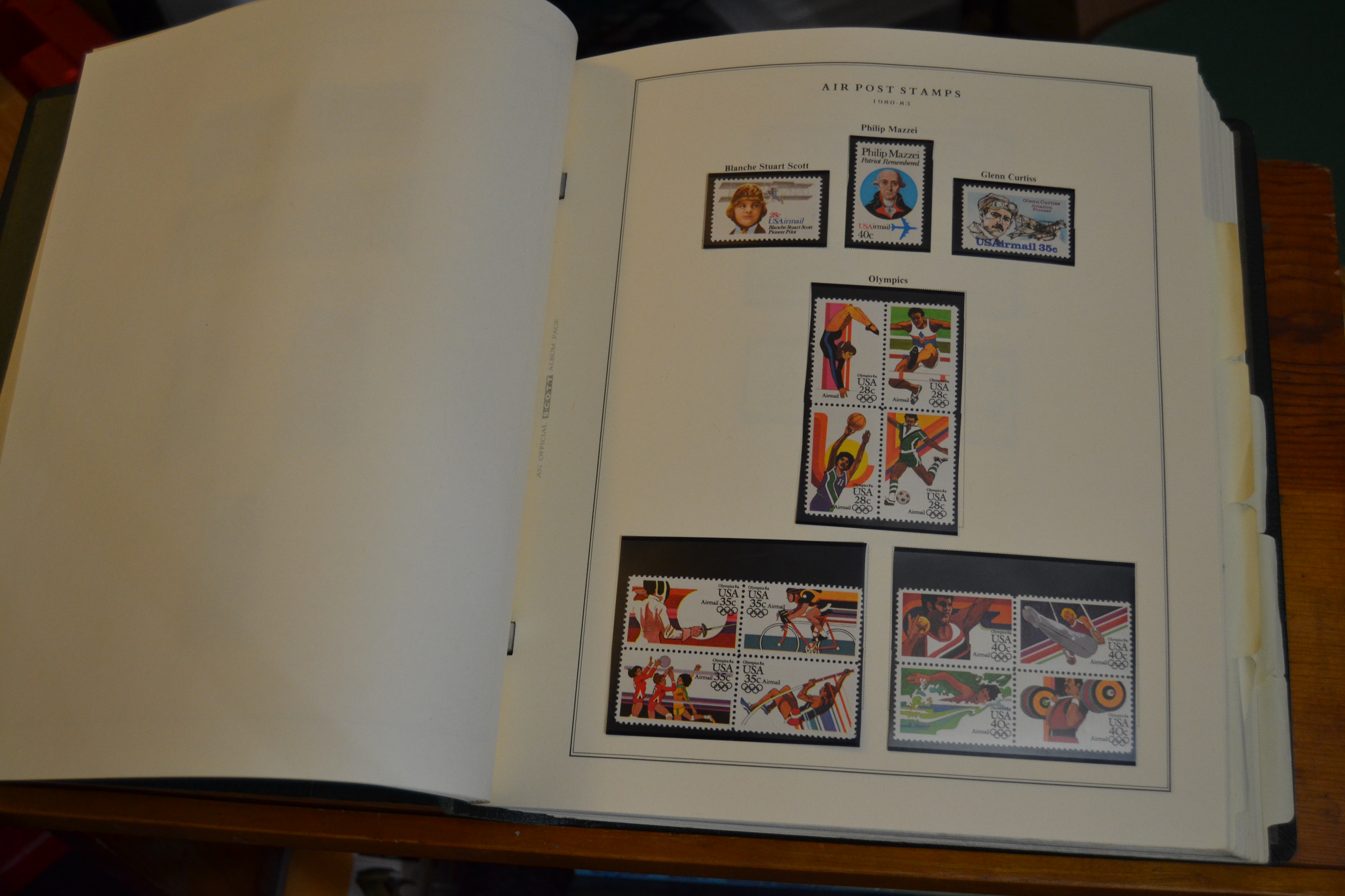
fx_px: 1457
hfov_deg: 49.6
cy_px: 448
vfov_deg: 34.2
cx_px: 672
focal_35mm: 39
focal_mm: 26
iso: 900
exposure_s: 1/60
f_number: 4
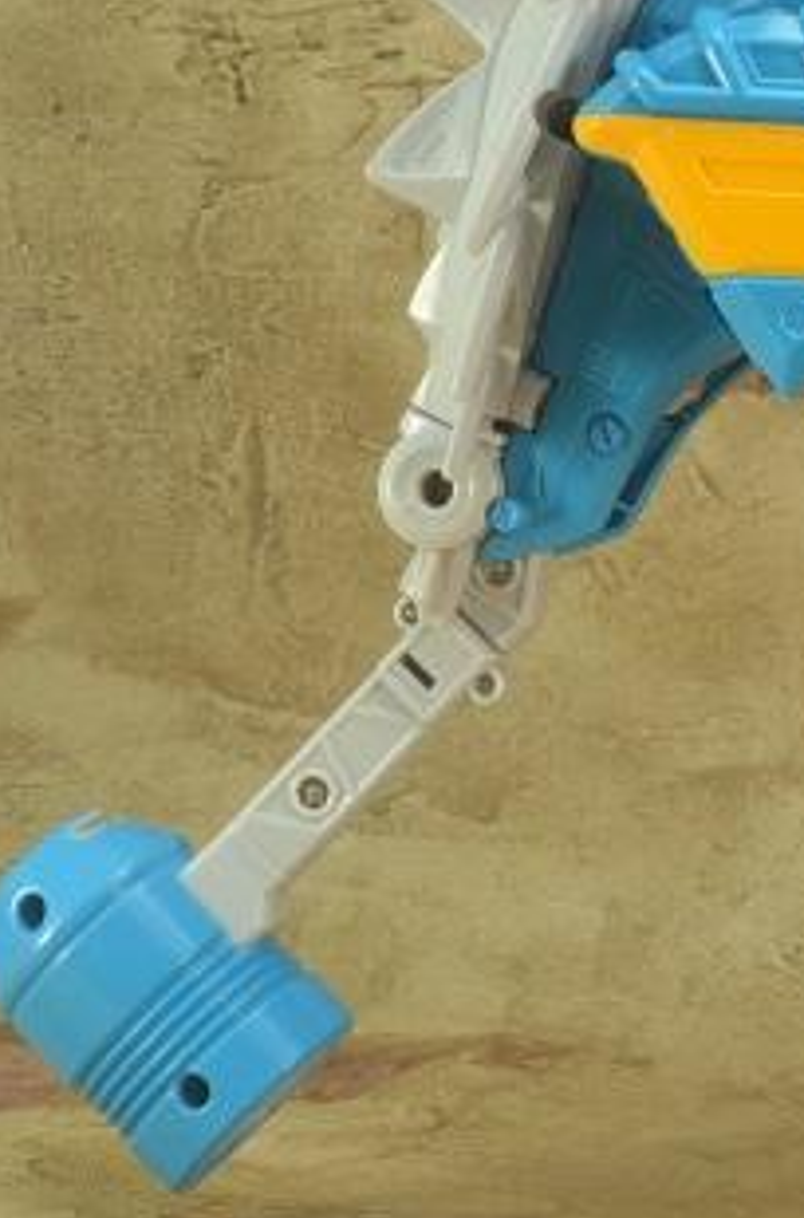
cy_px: 560
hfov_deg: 15.4
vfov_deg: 23.4
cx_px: 751
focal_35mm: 87
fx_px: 2934
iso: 100
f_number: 22
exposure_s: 1.3
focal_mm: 28
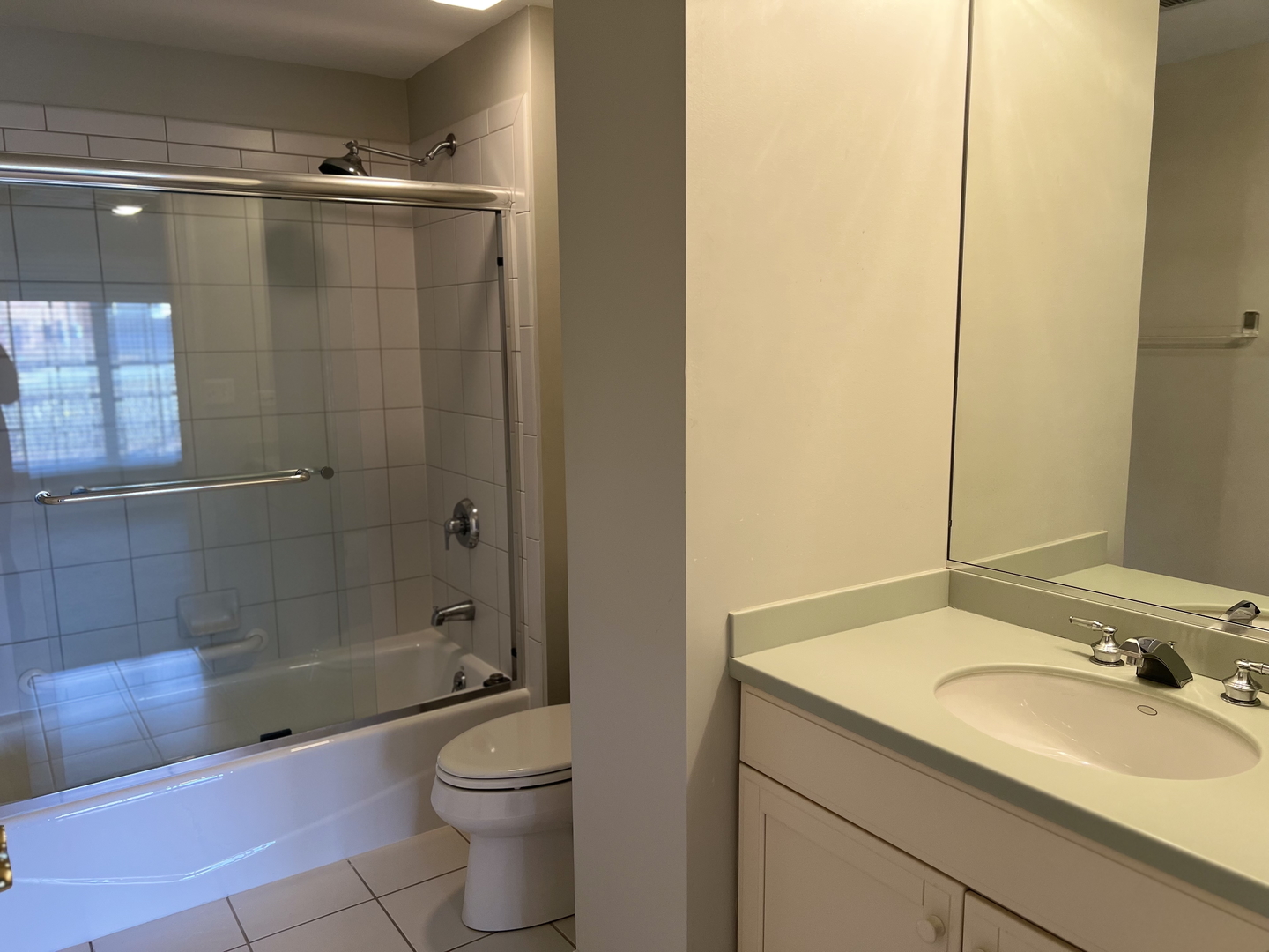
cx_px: 634
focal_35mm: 26
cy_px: 476
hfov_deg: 67.3
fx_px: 953
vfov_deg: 53.1
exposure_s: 1/60
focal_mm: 5.7
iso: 100
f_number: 1.5
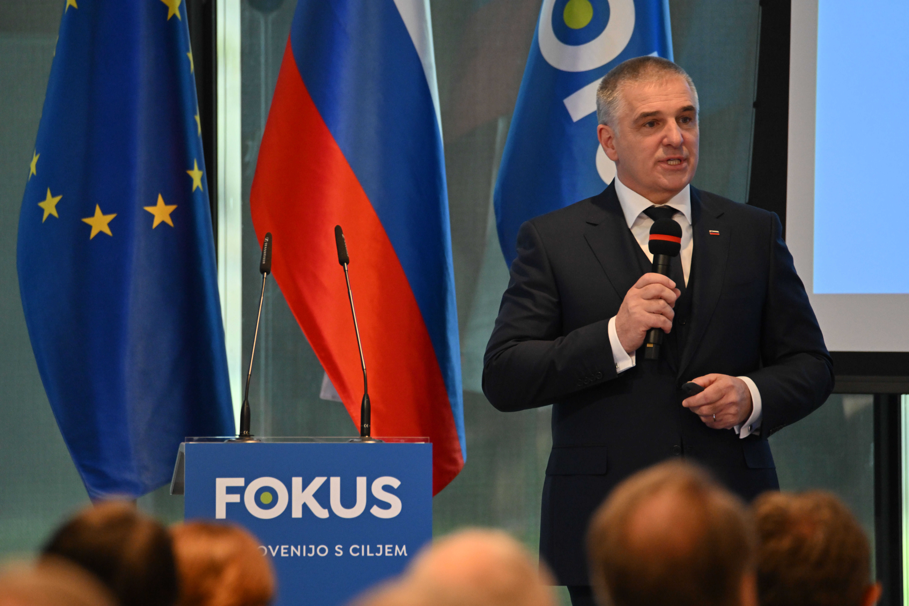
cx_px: 454
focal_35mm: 460
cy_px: 303
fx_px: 11614
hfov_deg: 4.5
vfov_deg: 3.0
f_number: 6.3
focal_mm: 460
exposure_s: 1/160
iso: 3200
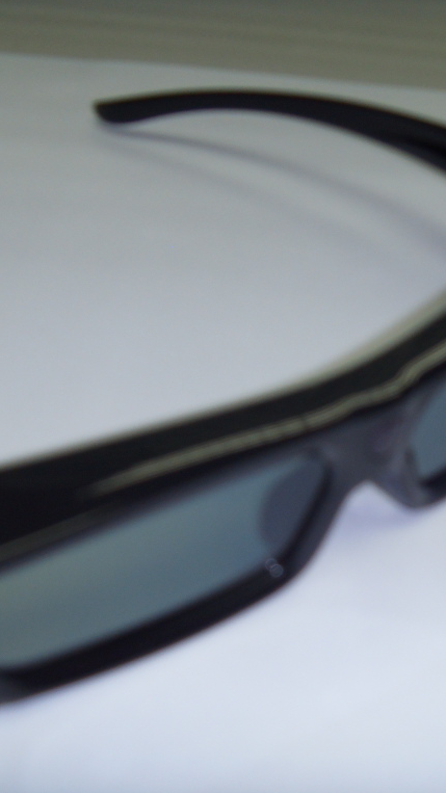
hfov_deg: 21.1
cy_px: 395
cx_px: 232
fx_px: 1199
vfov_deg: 36.6
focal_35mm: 57
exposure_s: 1/45
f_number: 3.5
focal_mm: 6.6
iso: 100
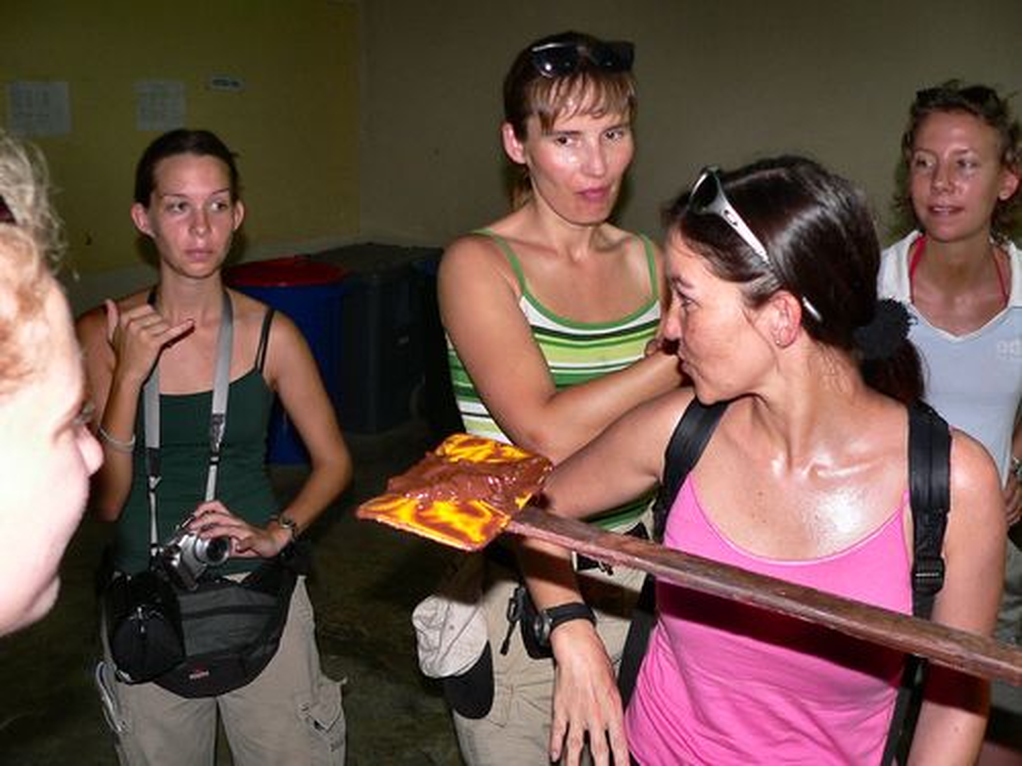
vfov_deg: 39.7
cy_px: 383
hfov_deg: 51.4
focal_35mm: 36
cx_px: 511
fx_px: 1063
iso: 100
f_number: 2.8
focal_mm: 6
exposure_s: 1/60
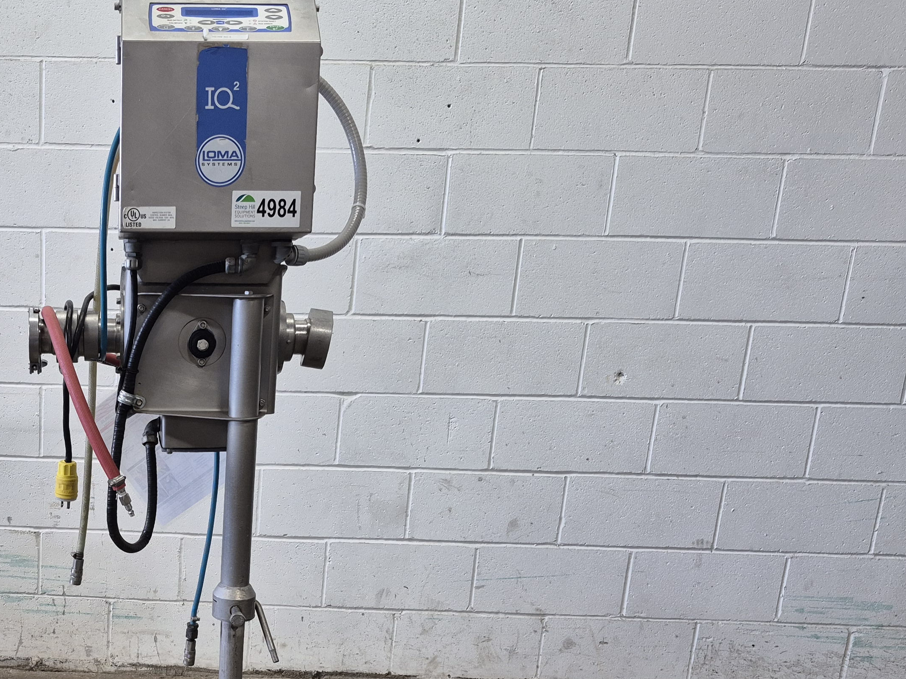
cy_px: 565
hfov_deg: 40.9
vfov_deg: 32.5
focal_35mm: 43
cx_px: 112
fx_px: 1125
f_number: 1.8
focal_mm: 5.4
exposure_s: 1/120
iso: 160
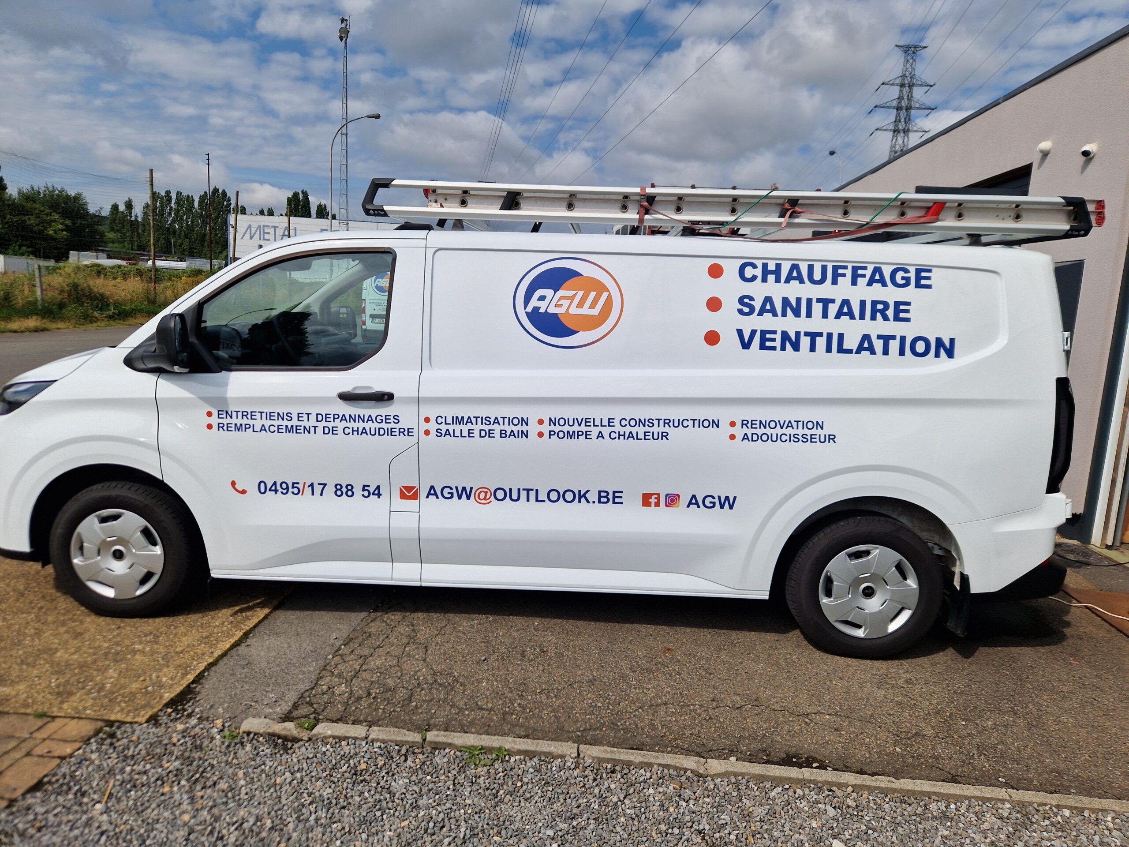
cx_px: 564
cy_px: 424
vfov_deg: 58.9
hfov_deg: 73.9
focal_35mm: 23
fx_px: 750
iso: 50
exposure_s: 1/4976
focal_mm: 5.4
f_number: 1.8
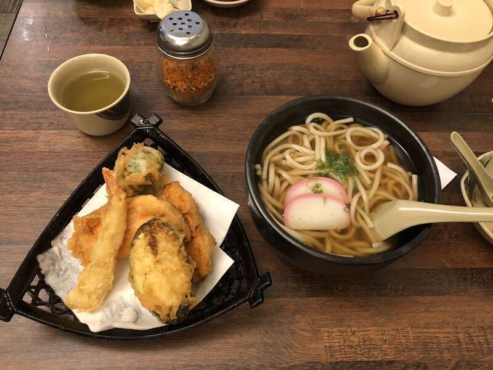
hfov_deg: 63.4
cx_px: 246
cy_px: 185
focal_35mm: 28
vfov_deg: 49.7
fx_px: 399
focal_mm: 4
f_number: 1.8
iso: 100
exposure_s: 1/7
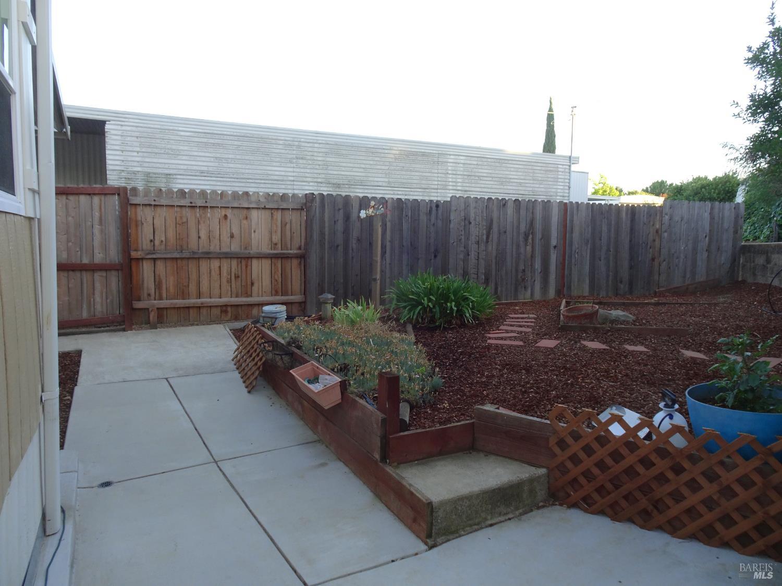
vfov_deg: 56.8
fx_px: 542
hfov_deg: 71.6
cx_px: 391
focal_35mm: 24
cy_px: 293
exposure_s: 1/80
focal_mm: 4.1
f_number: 3.5
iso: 80
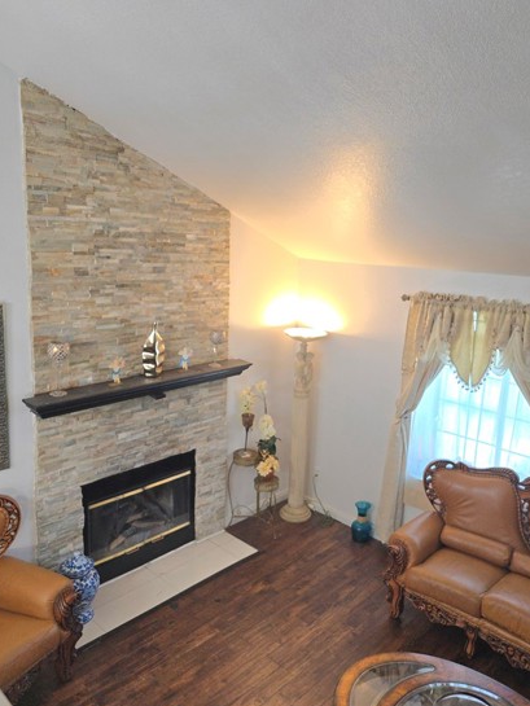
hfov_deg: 51.2
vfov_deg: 65.3
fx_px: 551
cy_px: 332
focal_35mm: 27
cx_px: 302
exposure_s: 1/120
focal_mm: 6.3
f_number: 1.7
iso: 125
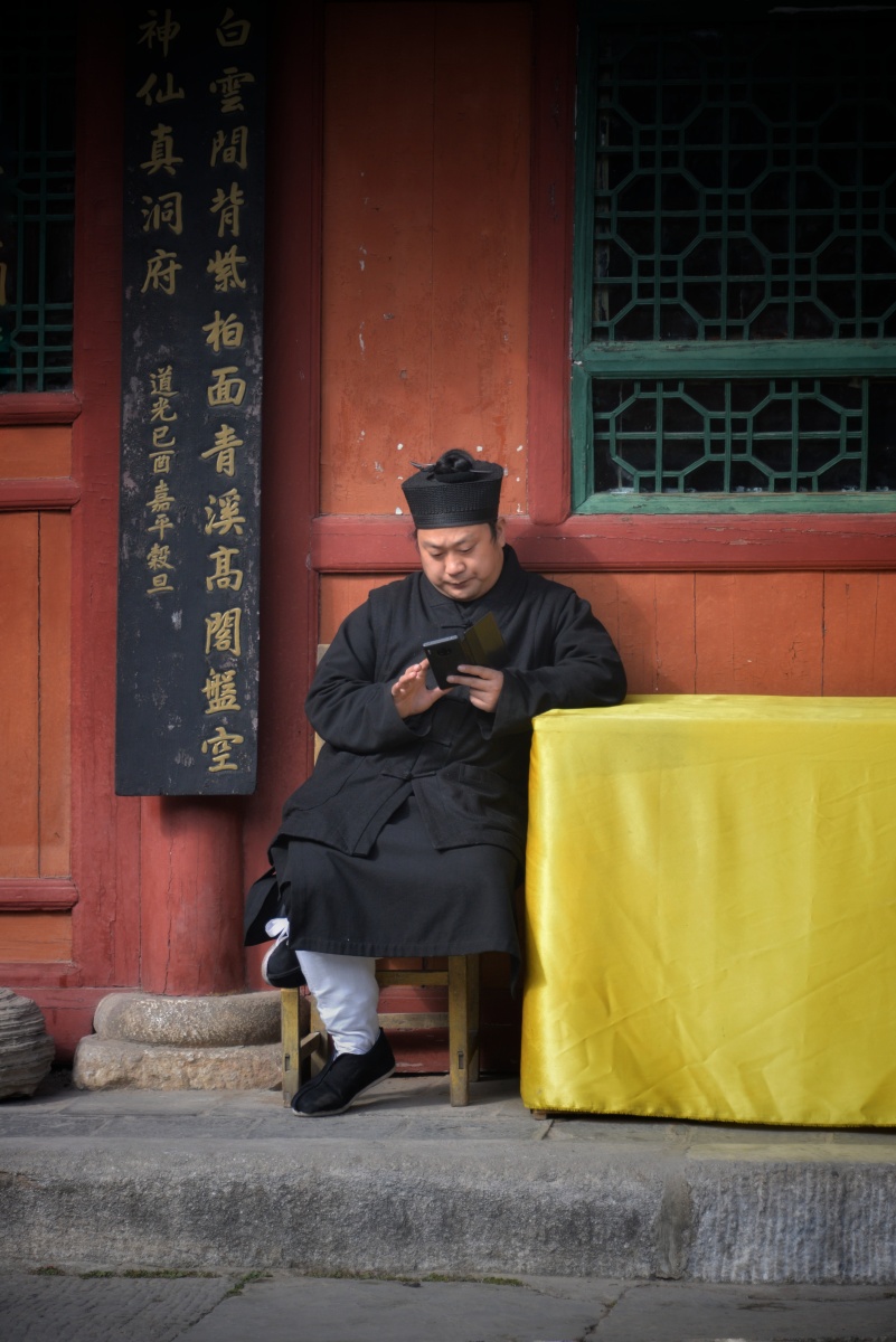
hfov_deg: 9.2
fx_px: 5595
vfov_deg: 13.7
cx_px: 448
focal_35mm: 150
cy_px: 671
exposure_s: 1/1000
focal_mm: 150
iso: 800
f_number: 5.6
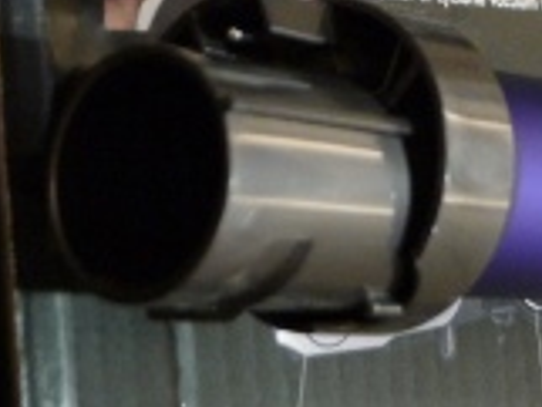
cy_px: 10
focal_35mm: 139
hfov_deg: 13.8
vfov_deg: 10.6
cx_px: 633
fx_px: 2178
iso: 1600
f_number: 5
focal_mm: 25
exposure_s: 1/40
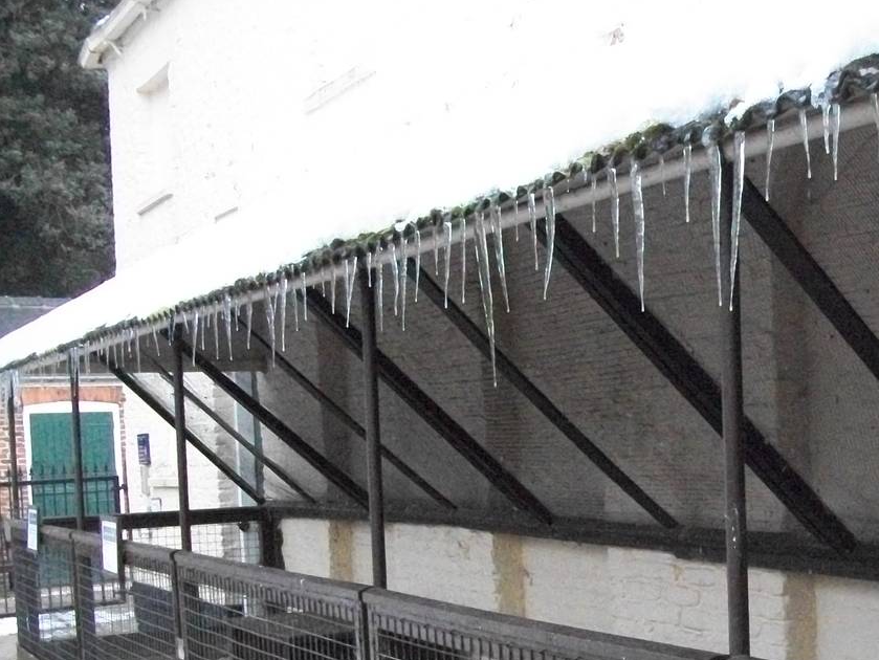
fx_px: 1550
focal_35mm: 61
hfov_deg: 30.8
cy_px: 541
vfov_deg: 23.6
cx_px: 720
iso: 789
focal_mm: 5.7
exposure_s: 1/500
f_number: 2.9
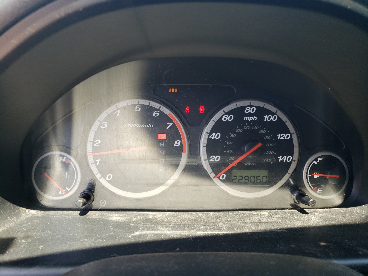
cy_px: 138
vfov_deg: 53.1
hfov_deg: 67.3
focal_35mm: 26
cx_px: 184
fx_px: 276
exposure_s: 1/182
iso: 50
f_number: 1.5
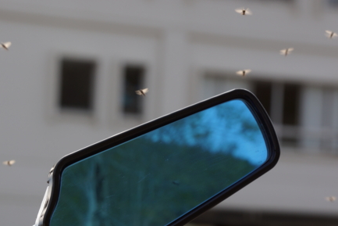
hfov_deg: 14.2
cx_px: 85
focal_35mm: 144
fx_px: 1352
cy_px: 201
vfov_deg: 9.5
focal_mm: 52
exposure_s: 1/200
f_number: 8
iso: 100
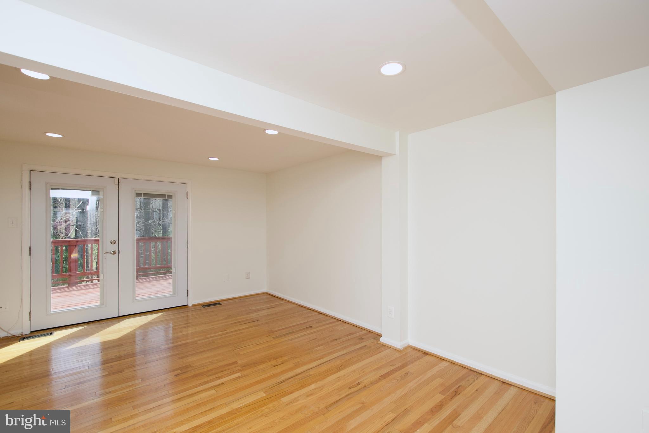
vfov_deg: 77.3
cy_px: 216
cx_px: 324
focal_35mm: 15
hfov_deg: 100.4
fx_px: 270
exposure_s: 1/160
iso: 320
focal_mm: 10
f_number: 7.1
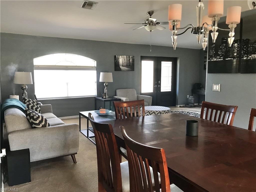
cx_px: 128
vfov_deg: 49.7
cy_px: 96
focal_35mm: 28
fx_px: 207
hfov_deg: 63.4
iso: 40
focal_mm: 3.99
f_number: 1.8
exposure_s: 1/15
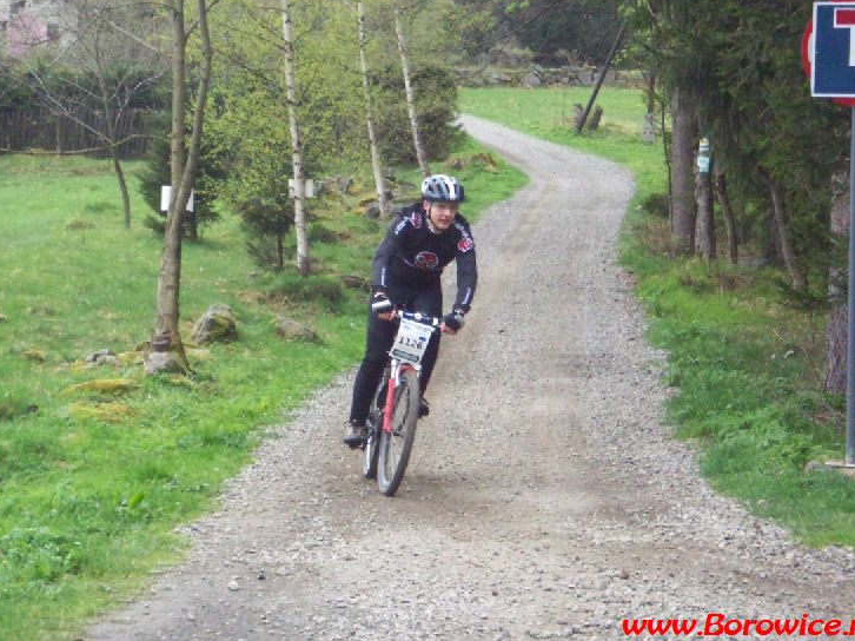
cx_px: 417
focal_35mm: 129
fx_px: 3185
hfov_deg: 15.3
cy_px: 299
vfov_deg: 11.5
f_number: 4.4
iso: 400
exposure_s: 1/250
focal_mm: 19.2
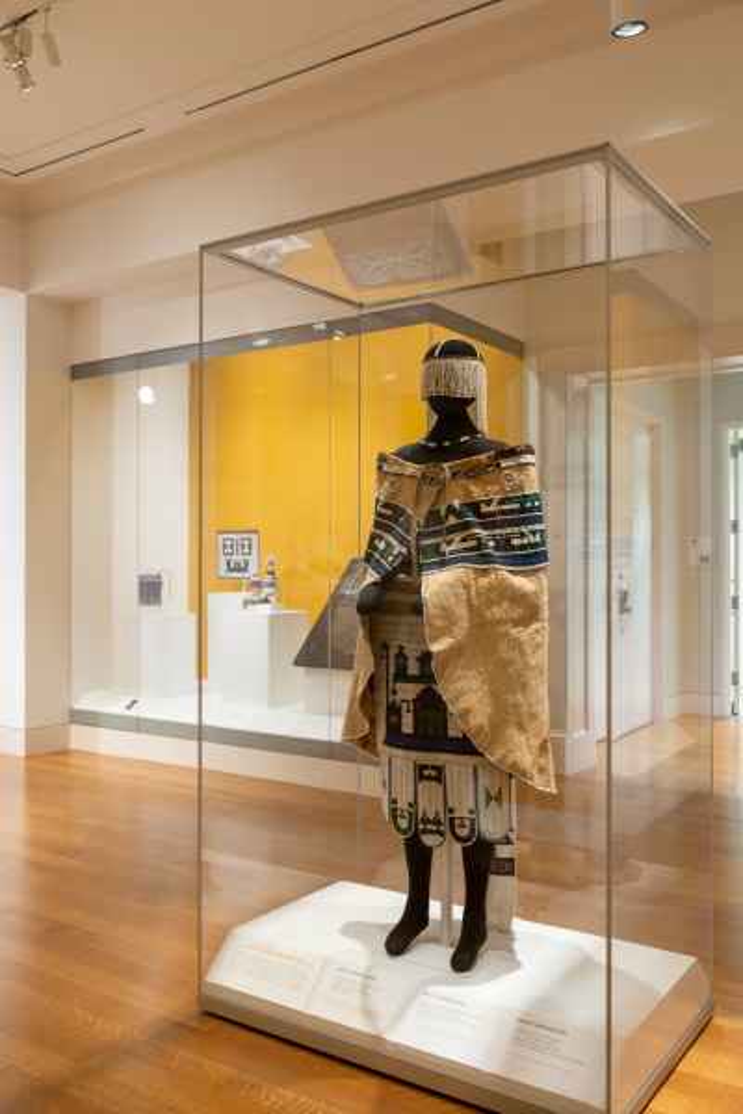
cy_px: 557
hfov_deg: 38.9
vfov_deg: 55.8
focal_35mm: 34
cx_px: 372
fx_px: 1053
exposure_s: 1/1.67
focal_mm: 34
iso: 400
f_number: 8
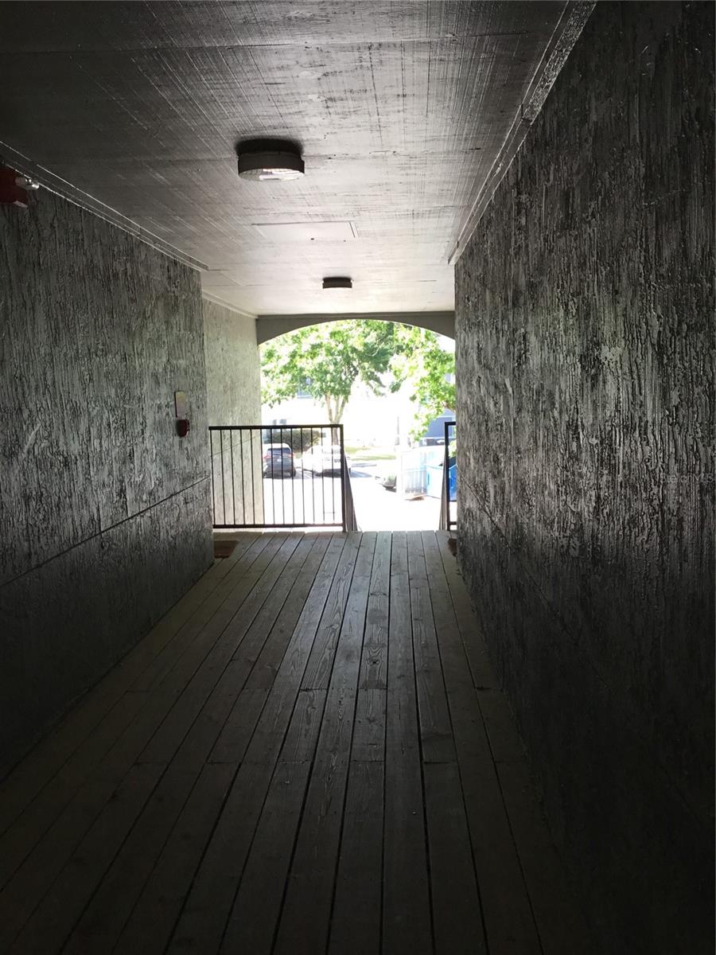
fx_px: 855
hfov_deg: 45.4
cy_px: 478
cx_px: 358
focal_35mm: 31
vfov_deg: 58.4
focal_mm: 3.3
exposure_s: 1/120
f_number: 2.4
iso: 50
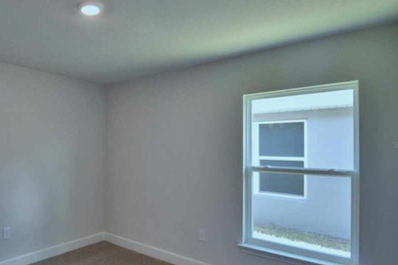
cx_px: 110
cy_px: 145
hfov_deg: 69.9
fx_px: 265
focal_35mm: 24
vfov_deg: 53.0
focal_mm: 10
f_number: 4.5
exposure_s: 1/80
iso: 400
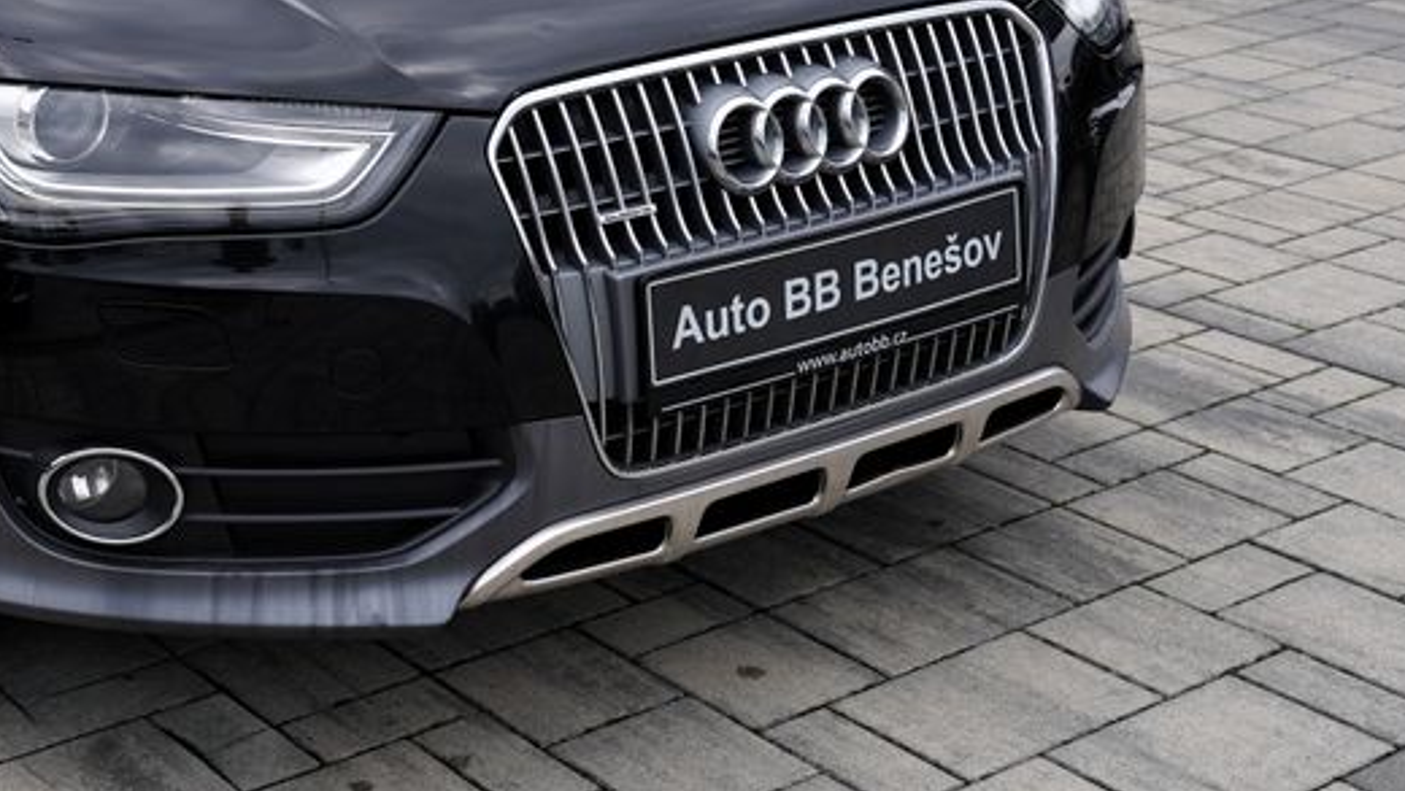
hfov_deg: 30.9
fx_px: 2460
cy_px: 36
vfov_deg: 17.9
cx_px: 230
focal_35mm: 66
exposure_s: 1/200
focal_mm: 32
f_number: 6.3
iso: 100
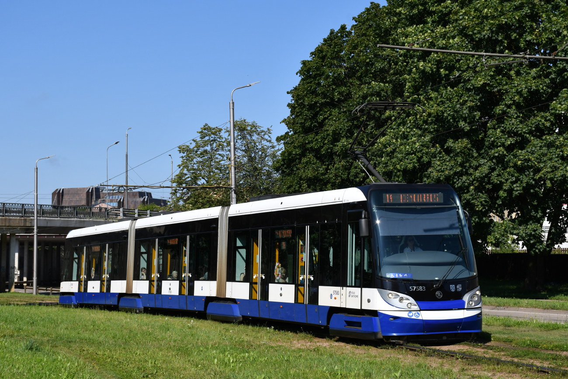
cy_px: 190
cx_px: 284
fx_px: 1057
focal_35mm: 67
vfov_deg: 20.3
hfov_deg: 30.1
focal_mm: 45
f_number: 8
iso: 200
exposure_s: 1/833
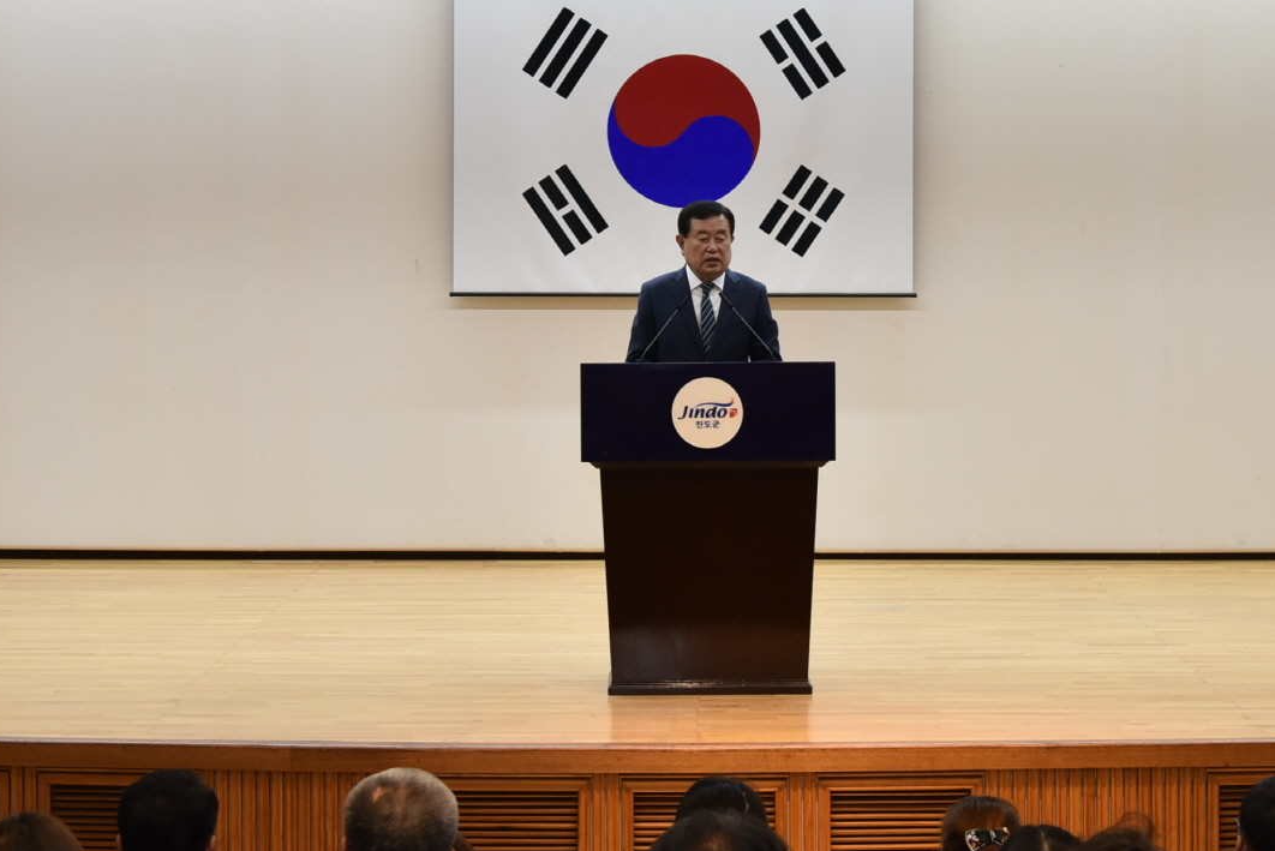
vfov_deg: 15.7
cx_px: 706
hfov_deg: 23.4
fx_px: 3082
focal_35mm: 87
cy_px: 265
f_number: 4
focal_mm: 44
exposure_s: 1/125
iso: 1000
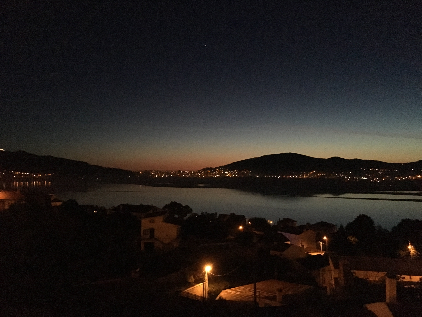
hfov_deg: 61.7
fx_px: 354
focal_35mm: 29
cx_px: 211
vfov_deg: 48.2
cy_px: 158
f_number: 2.2
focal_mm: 4.15
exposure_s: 1/17
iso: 2000
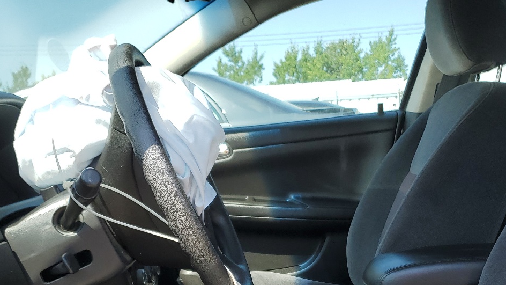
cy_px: 313
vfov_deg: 23.4
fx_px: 644
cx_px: 280
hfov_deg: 42.8
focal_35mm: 48
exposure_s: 1/909
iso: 50
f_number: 1.5
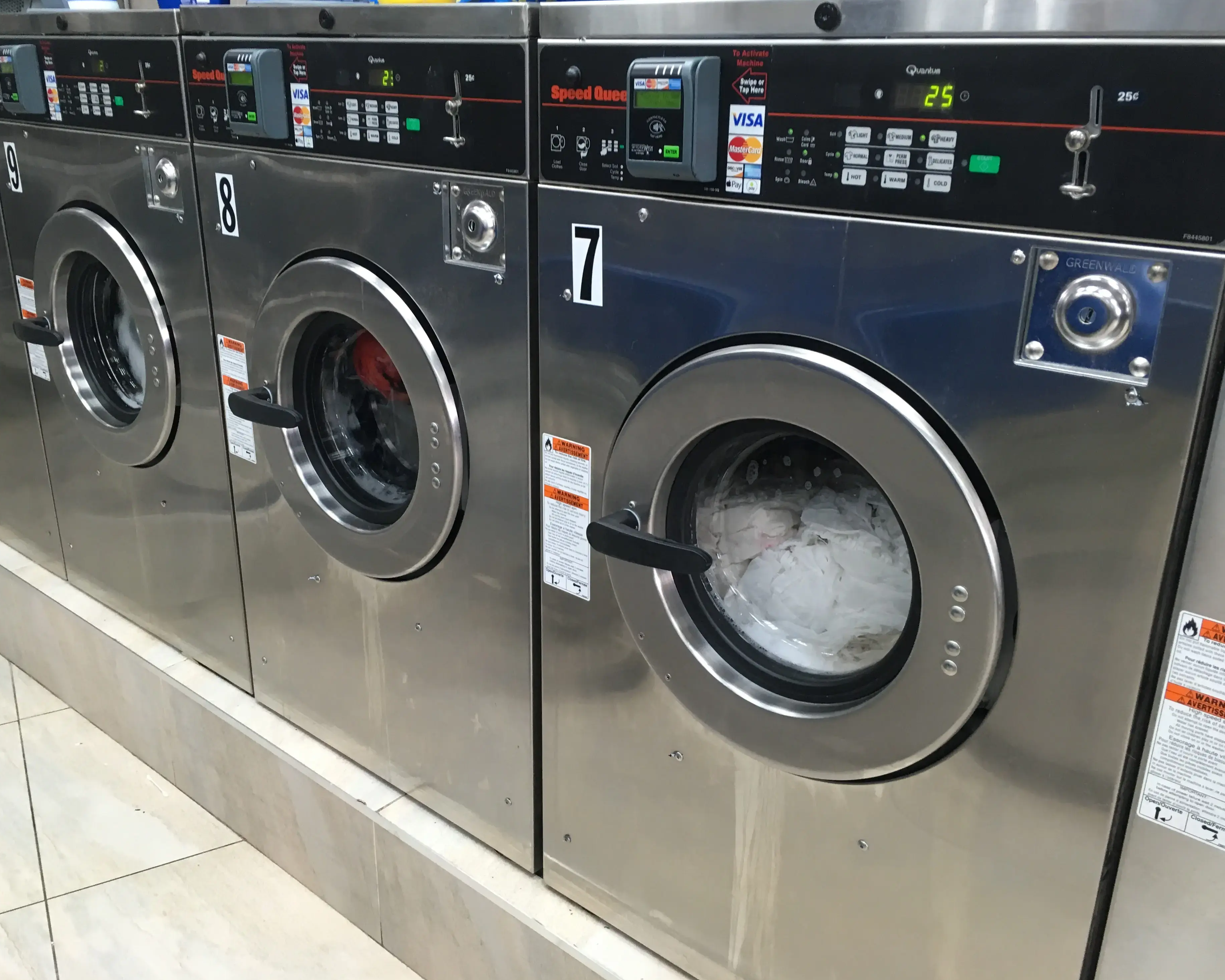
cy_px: 490
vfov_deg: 47.1
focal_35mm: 31
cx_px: 565
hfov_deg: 57.1
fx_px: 1124
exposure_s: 1/30
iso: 64
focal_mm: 4.15
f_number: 2.2
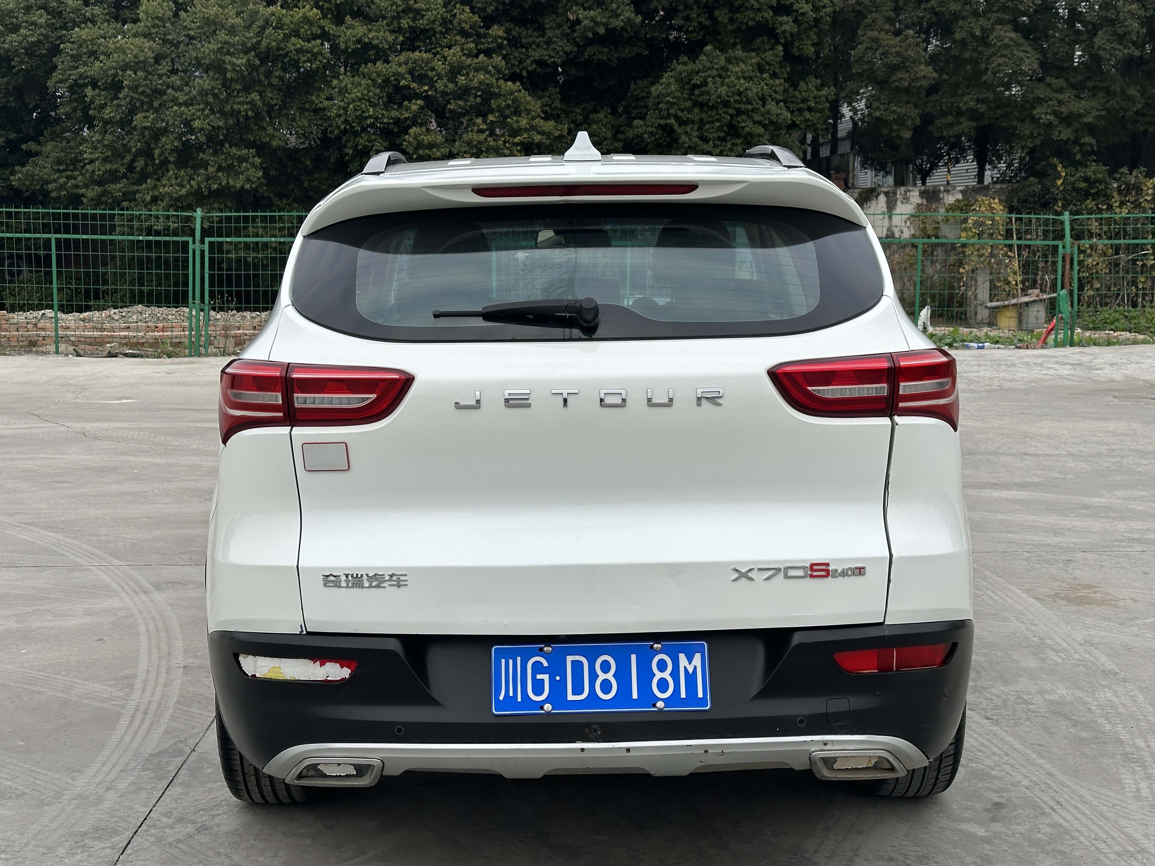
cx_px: 578
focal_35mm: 48
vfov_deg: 30.3
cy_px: 433
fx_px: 1602
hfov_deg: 39.7
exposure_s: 1/1695
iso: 64
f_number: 1.78
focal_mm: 6.86
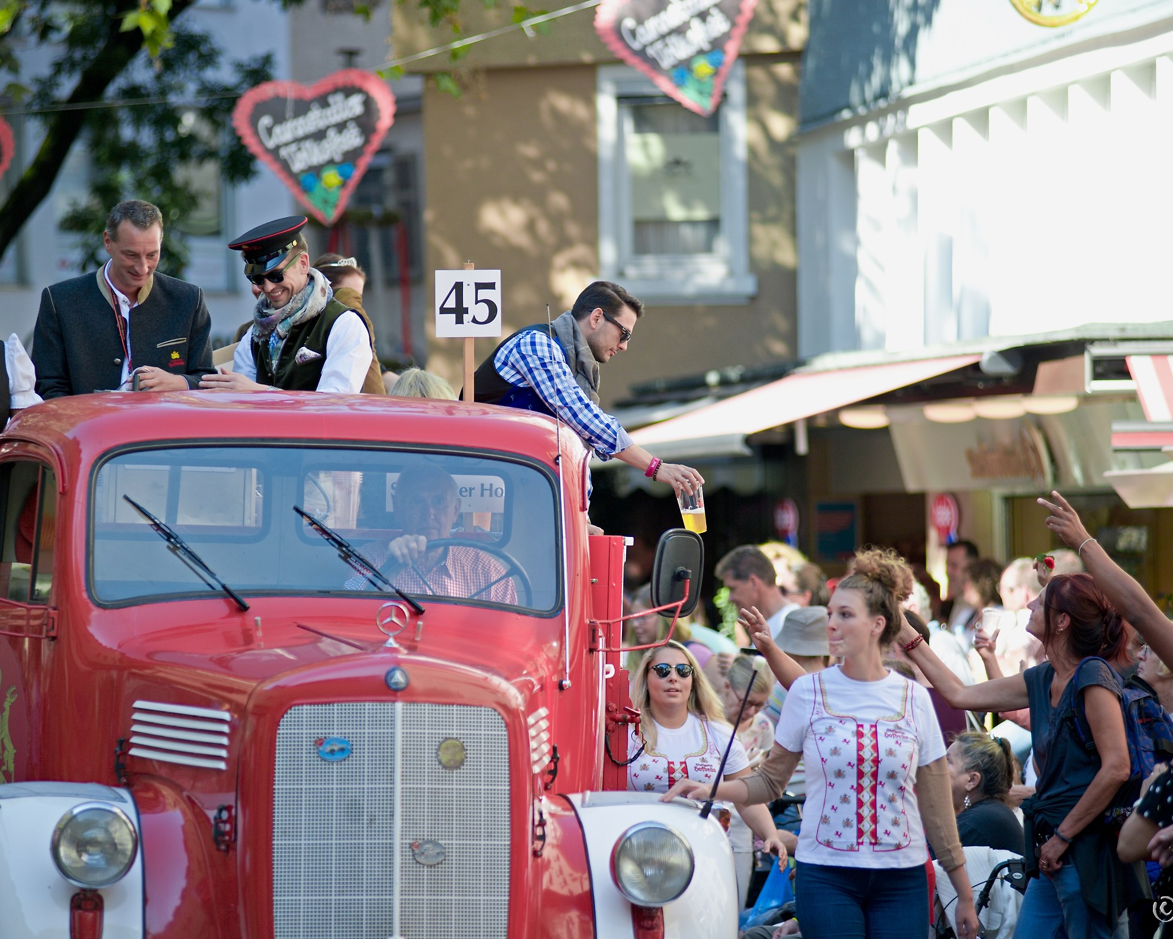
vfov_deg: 8.0
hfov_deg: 10.0
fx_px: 6701
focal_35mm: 193
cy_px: 469
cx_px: 522
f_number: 2.8
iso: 320
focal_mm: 170
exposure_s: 1/800
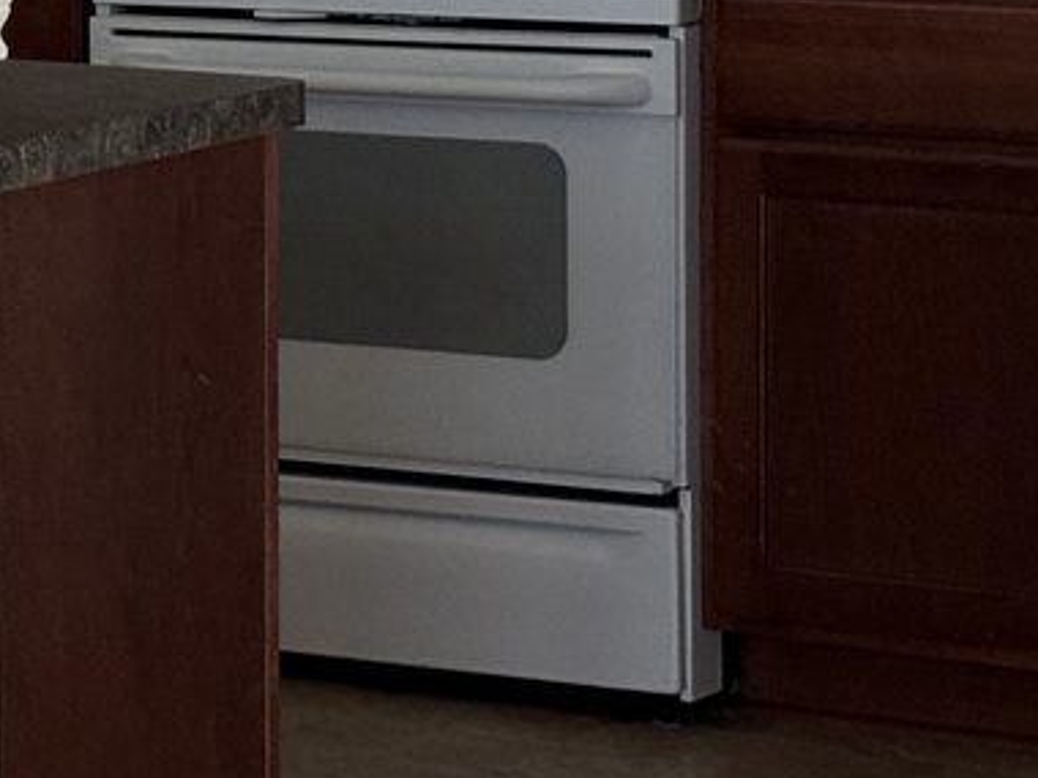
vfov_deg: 7.5
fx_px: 5907
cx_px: -527
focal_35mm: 197
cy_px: 11
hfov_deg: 9.7
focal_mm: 5.96
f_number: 1.6
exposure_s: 1/40
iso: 250
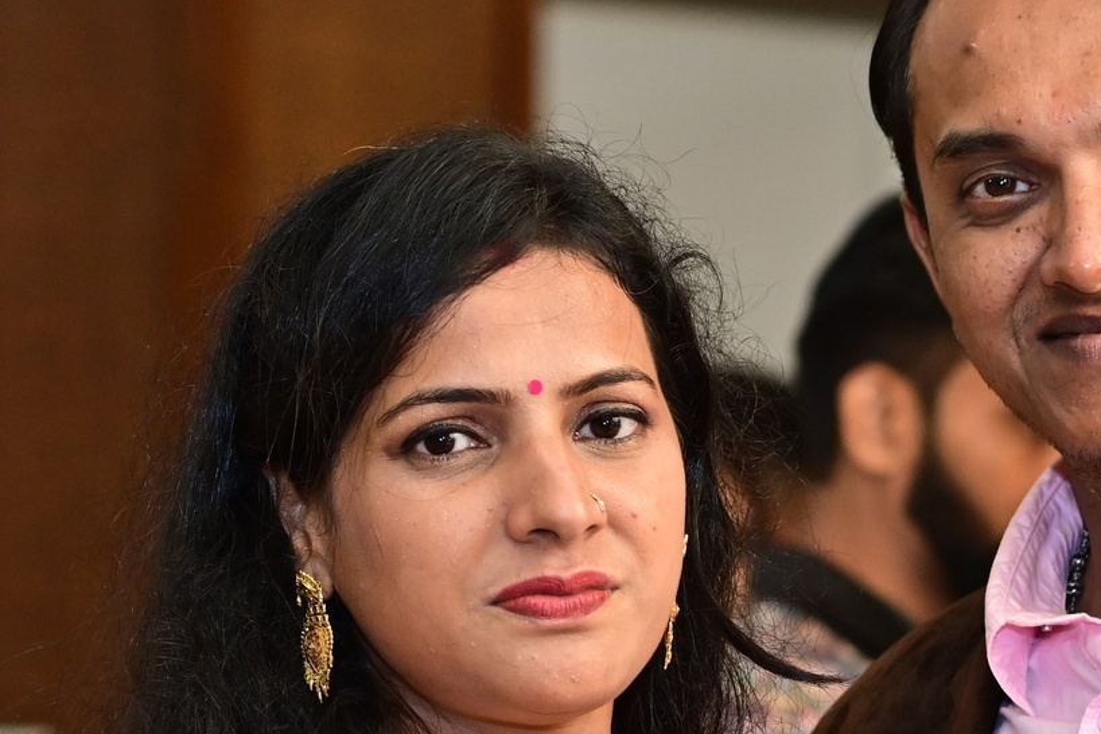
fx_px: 8133
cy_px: 873
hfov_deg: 7.7
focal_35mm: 266
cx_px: 1034
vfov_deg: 5.1
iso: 800
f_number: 4
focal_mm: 85
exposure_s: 1/200
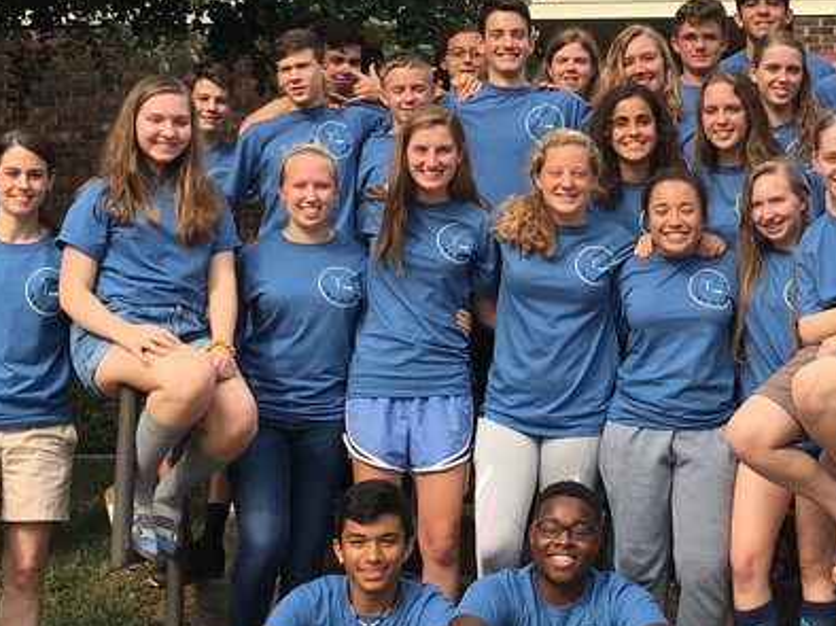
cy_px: 138
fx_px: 1279
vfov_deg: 27.0
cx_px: 615
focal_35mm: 53
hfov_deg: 35.5
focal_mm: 4.15
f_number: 2.2
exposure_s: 1/769
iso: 25
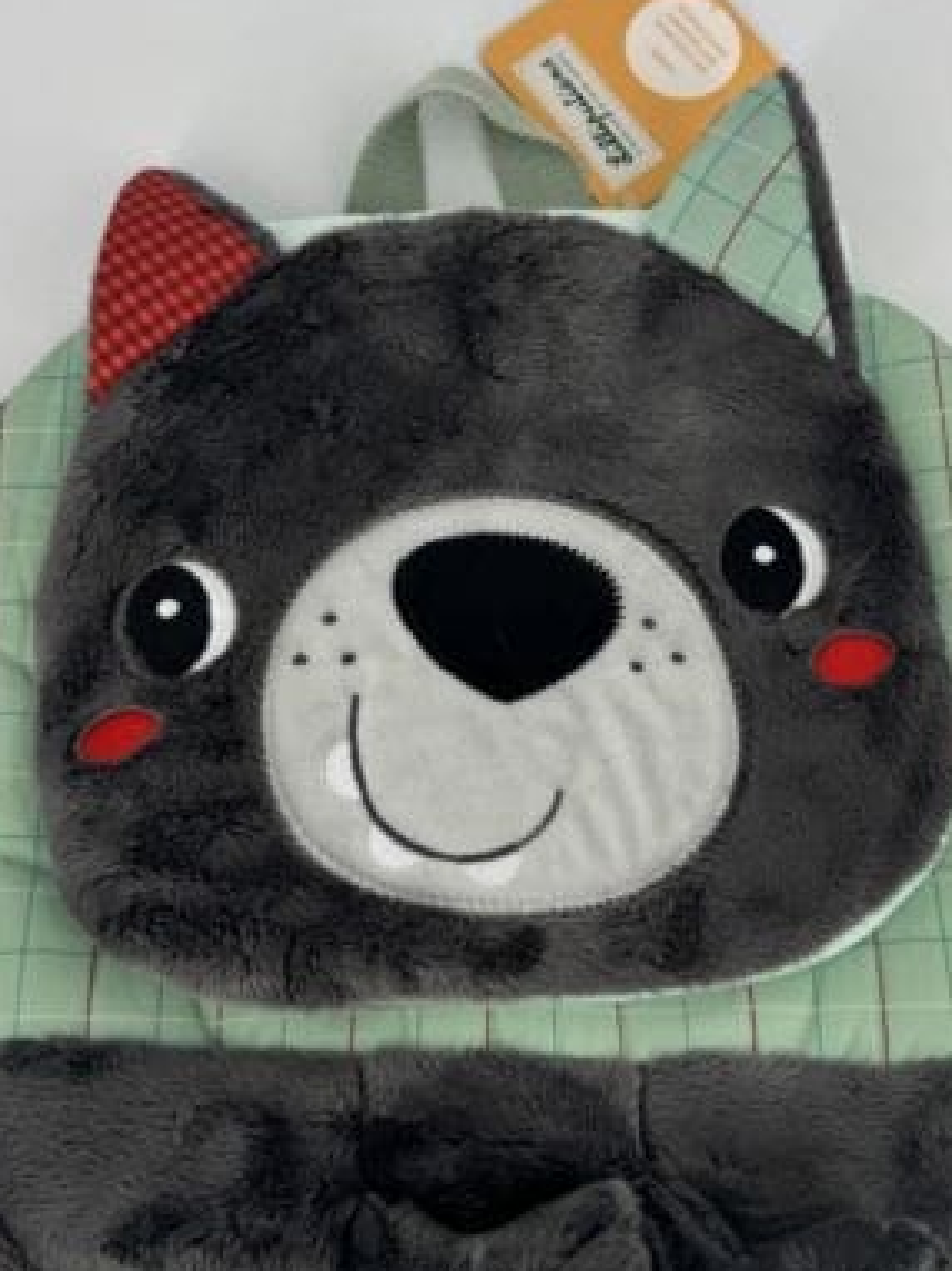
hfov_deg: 34.3
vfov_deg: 44.7
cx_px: 526
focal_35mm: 42
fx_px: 1542
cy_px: 541
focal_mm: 6.76
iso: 80
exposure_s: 1/1076
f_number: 1.78
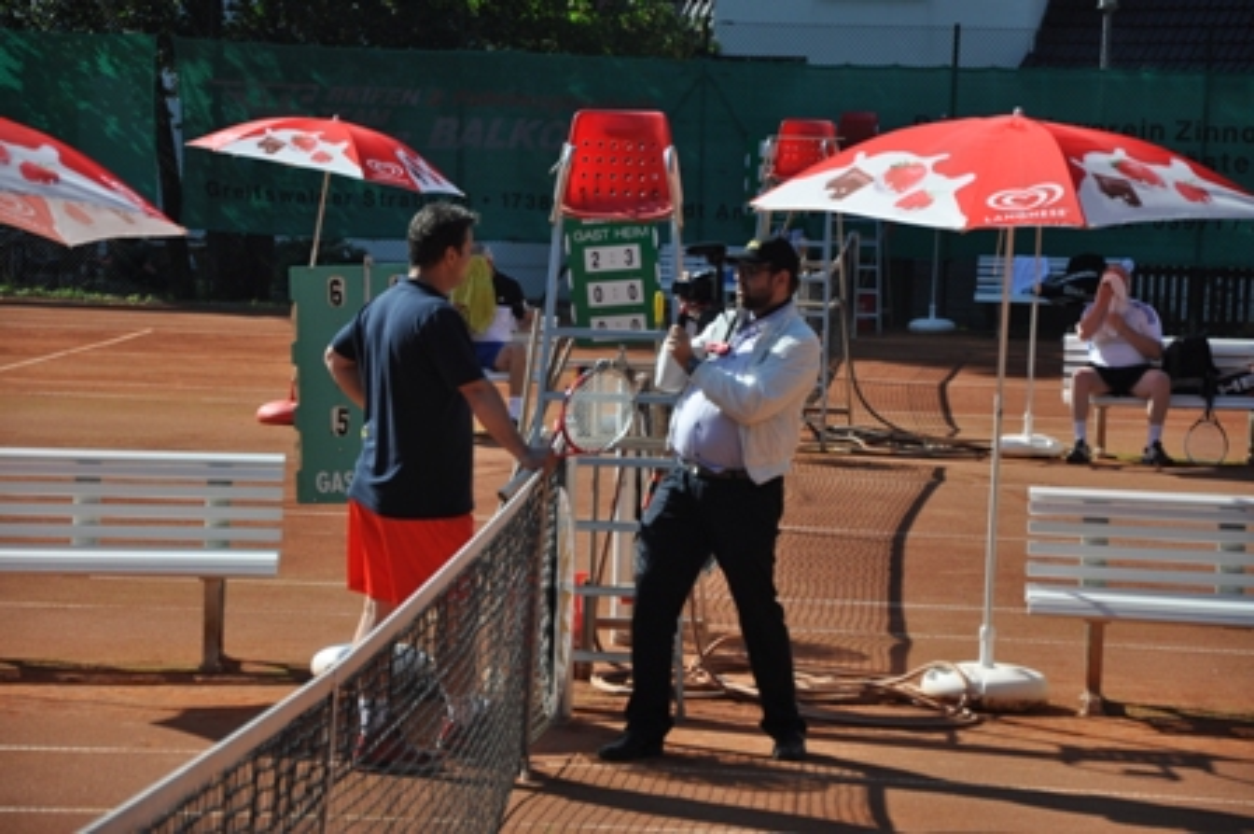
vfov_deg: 9.3
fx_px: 5117
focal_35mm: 147
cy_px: 417
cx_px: 627
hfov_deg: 14.0
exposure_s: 1/1600
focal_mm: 98
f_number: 6.3
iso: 400
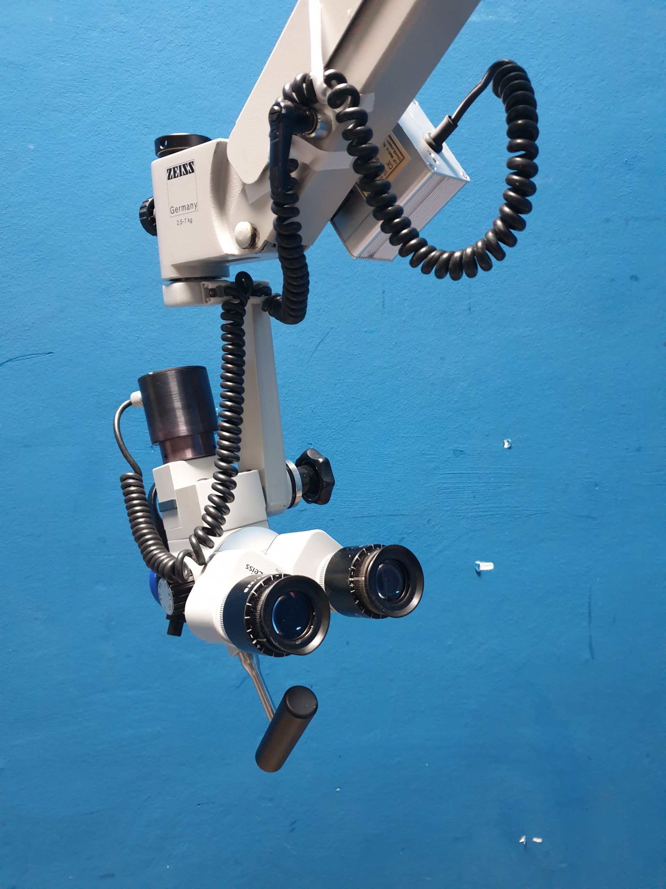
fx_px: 667
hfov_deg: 53.1
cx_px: 333
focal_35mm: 26
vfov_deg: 67.3
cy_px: 444
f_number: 1.5
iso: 320
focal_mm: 4.3
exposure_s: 1/20
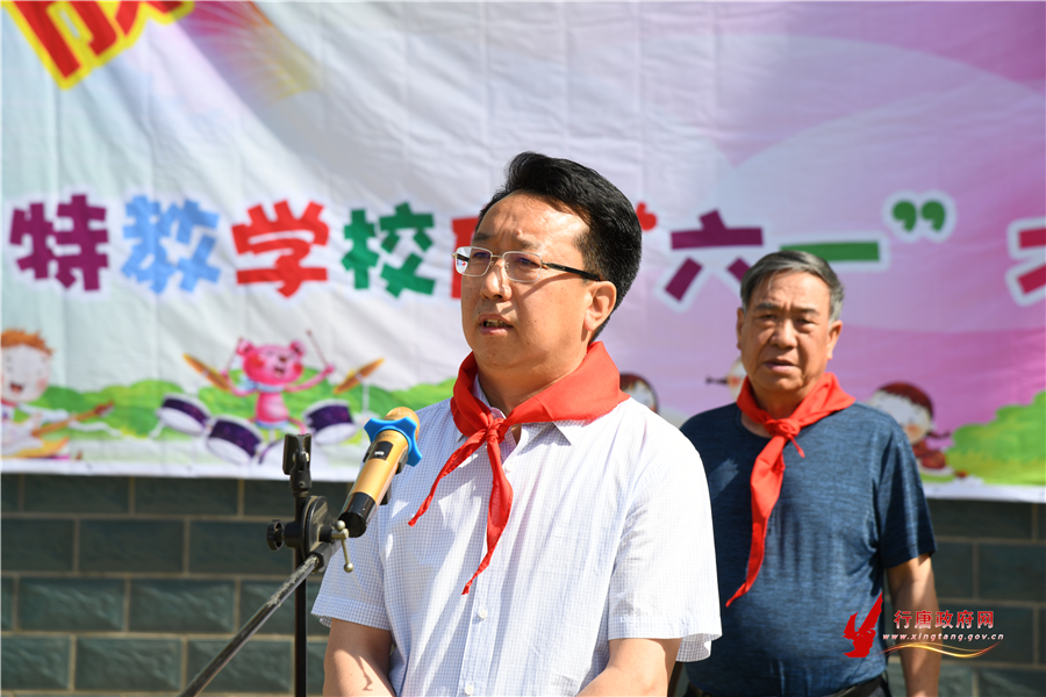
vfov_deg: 11.4
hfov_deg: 17.1
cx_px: 523
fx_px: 3486
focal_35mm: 120
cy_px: 348
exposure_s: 1/250
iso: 160
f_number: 8
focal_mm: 120
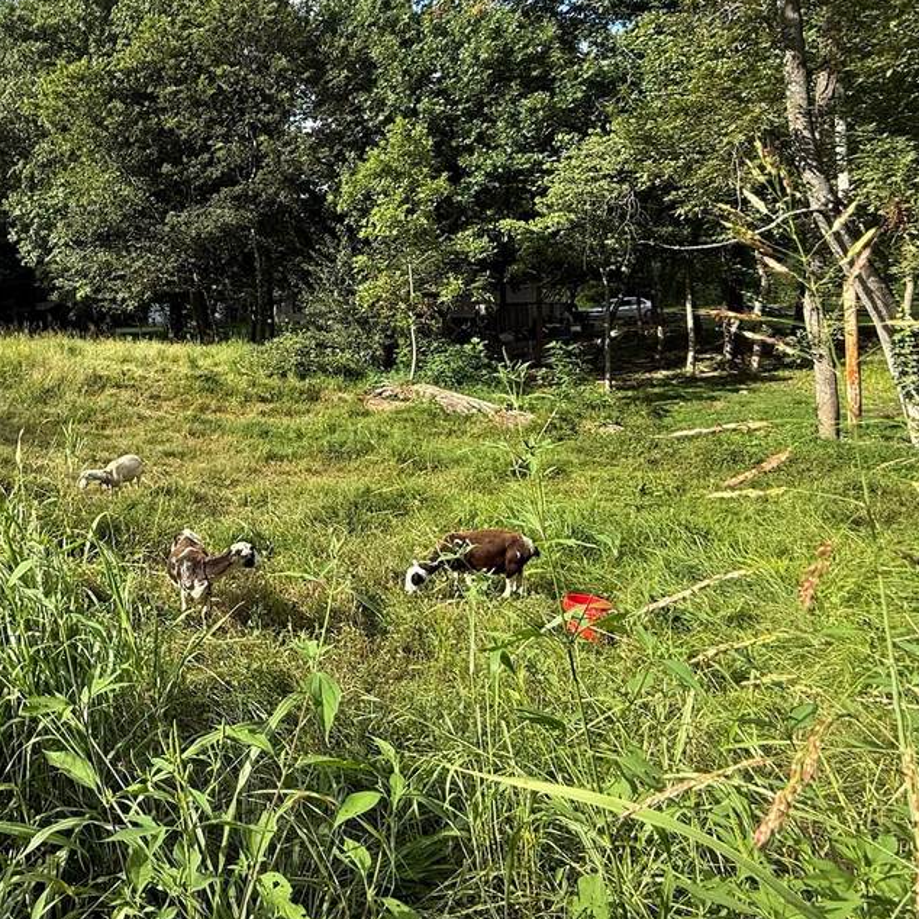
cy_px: 302
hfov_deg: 53.6
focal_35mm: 25
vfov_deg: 61.3
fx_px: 751
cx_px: 65
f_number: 2.2
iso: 64
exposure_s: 1/514
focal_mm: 2.22
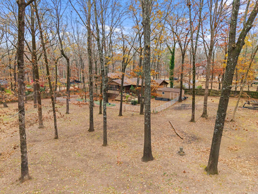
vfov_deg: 56.8
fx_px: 179
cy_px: 97
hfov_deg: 71.6
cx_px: 129
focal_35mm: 24
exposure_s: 1/500
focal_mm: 8.67
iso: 200
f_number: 1.8
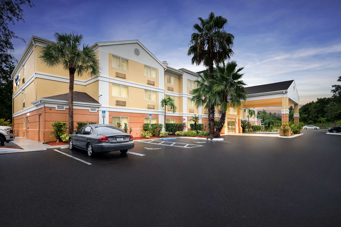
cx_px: 170
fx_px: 170
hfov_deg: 90.0
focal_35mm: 18
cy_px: 114
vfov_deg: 67.3
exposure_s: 1/80
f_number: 8
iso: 250
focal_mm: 18
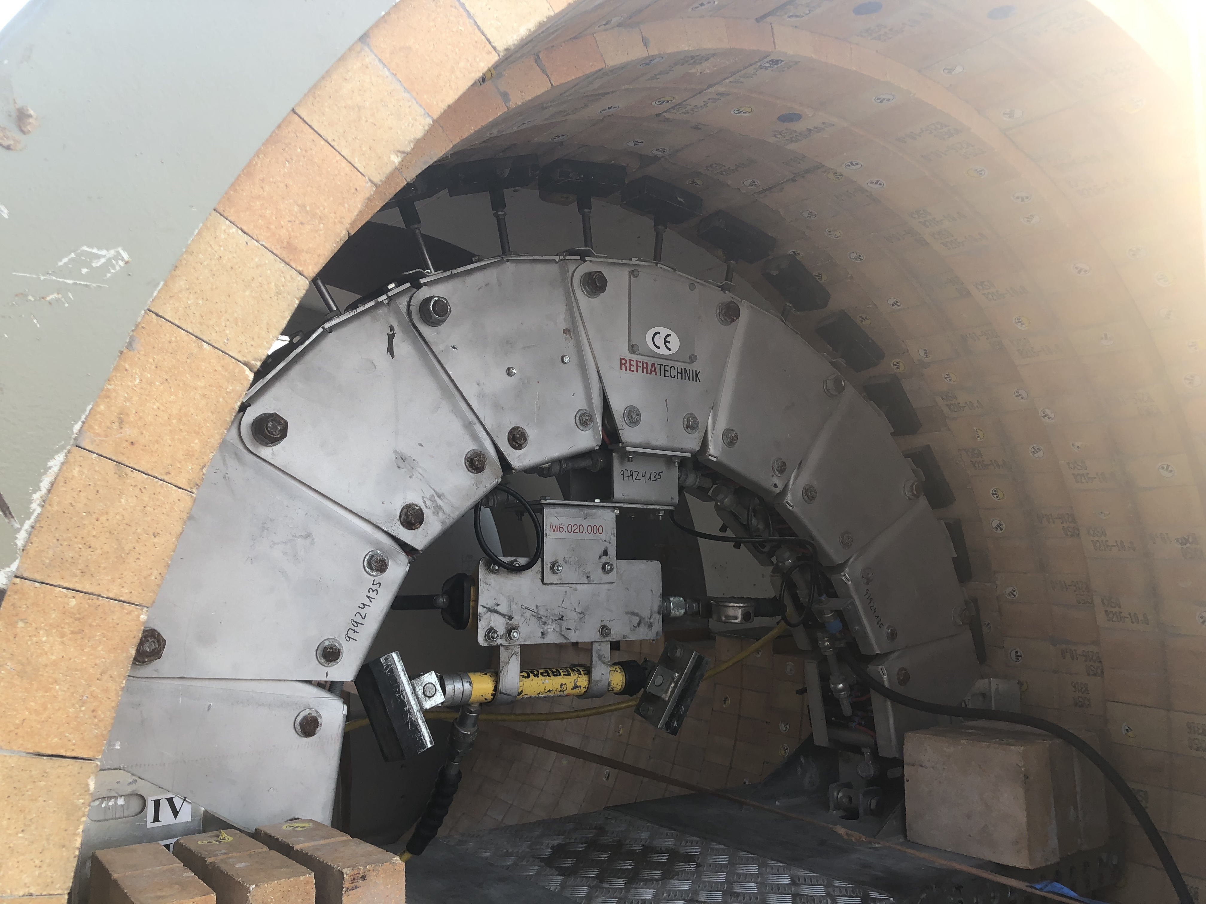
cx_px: 603
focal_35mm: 28
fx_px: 976
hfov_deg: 63.4
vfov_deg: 49.7
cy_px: 452
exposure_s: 1/223
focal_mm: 4
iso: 20
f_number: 1.8
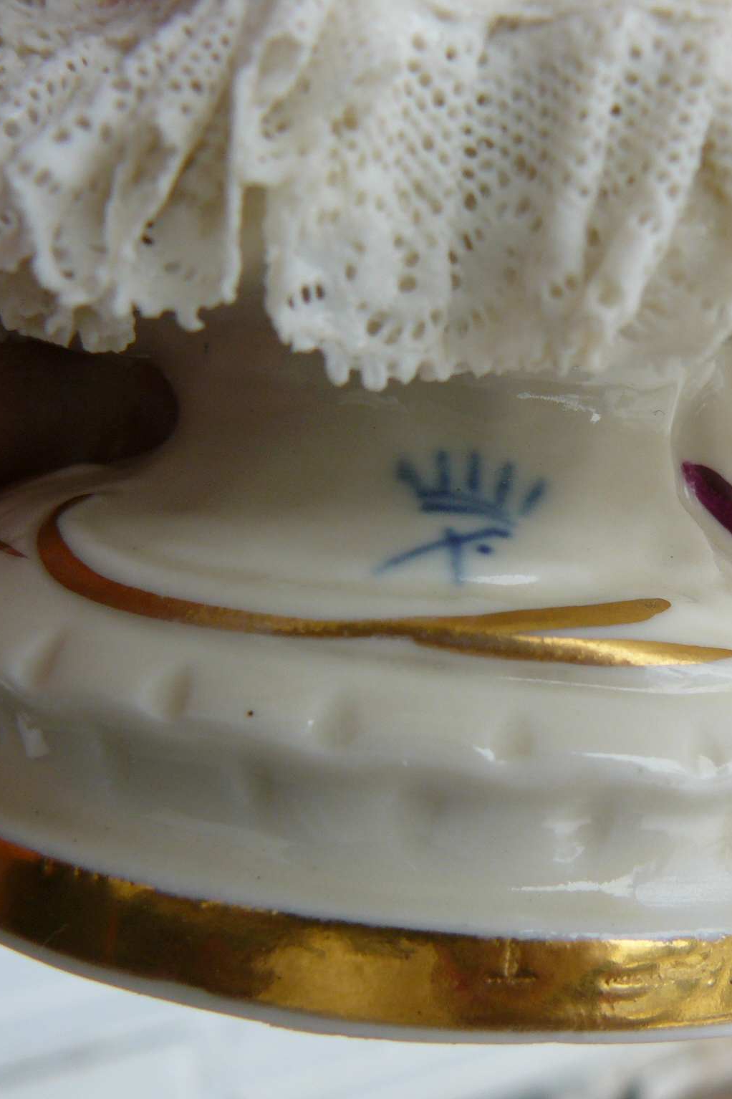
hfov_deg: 26.8
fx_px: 1526
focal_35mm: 50
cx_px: 496
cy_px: 550
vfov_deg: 39.6
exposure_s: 1/125
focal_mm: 6
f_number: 3.6
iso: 100
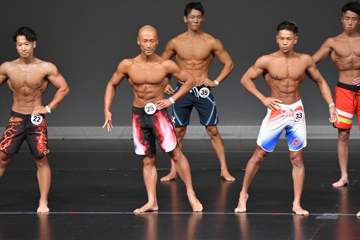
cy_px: 120
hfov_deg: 6.5
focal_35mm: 315
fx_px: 3149
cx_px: 180
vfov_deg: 4.4
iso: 4000
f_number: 5.6
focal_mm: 210
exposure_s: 1/400
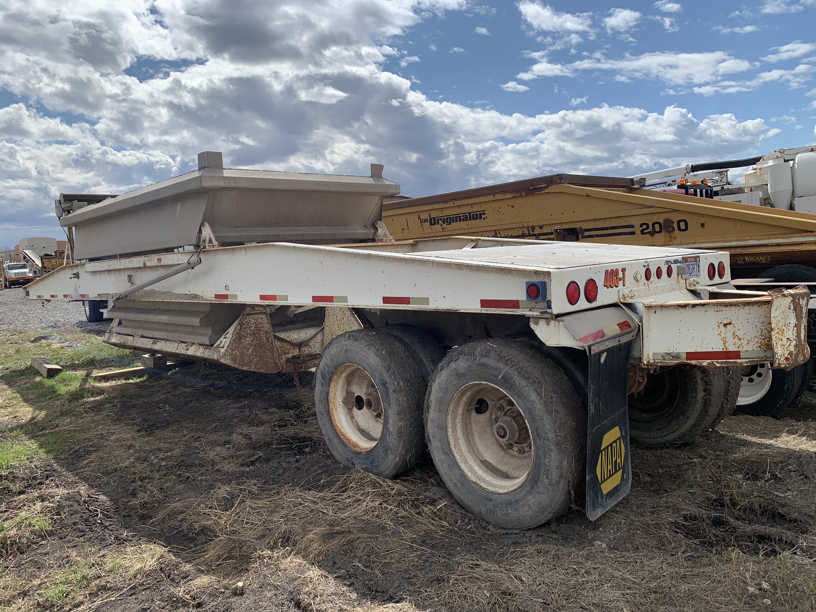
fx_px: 613
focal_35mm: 26
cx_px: 408
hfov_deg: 67.3
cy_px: 306
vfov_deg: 53.1
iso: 25
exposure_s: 1/4098
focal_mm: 4.25
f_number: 1.8
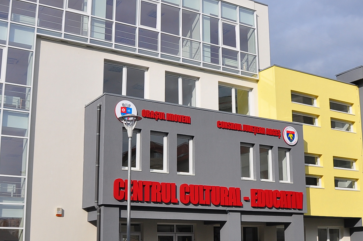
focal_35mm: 51
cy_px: 149
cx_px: 208
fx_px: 514
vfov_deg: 26.3
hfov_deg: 38.8
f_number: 5
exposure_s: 1/2500
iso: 200
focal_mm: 18
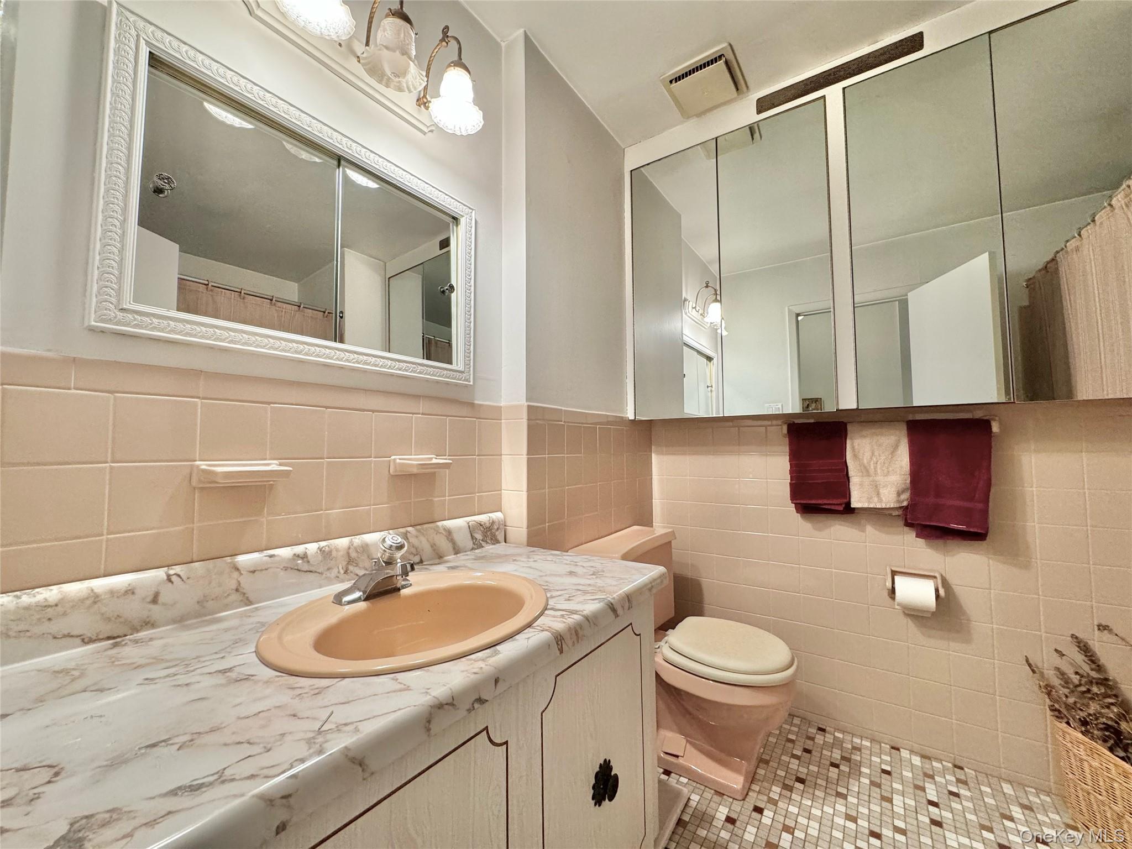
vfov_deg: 85.7
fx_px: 458
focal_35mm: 14
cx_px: 566
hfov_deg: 102.1
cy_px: 424
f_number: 2.2
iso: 250
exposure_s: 1/120
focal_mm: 2.22
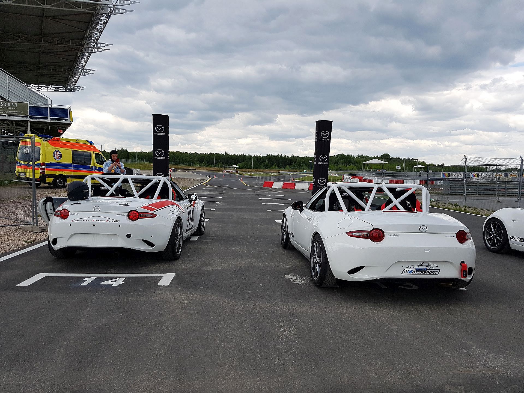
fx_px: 394
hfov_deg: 67.3
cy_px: 196
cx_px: 262
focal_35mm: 26
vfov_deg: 53.1
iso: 50
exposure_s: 1/1724
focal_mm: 4.2
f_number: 1.7
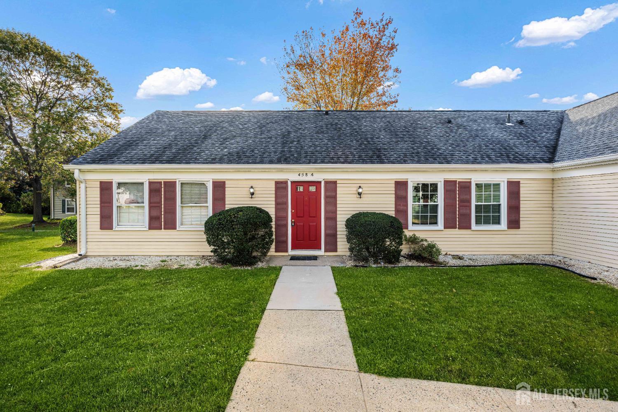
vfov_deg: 73.7
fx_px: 275
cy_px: 206
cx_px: 309
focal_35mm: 16
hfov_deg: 96.7
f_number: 8
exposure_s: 1/50
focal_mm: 16
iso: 100
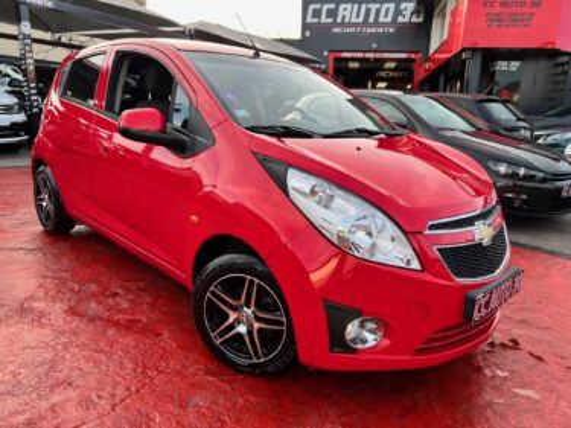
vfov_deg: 53.0
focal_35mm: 26
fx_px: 429
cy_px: 214
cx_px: 286
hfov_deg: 67.3
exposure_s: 1/558
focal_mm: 5.7
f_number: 1.5
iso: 50
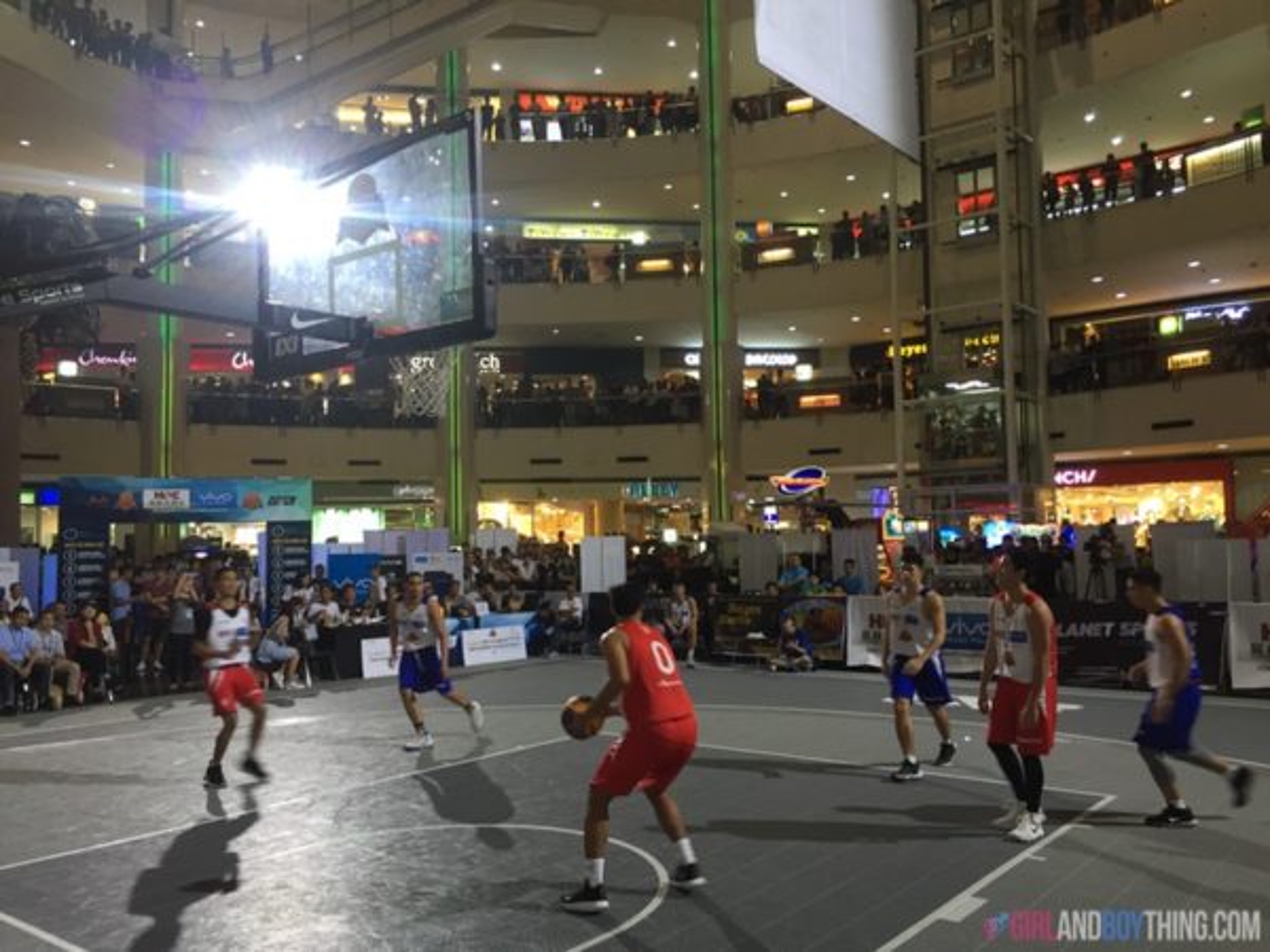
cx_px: 635
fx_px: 1064
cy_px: 476
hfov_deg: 61.7
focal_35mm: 29
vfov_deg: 48.2
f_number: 2.2
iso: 80
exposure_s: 1/30
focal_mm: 4.15
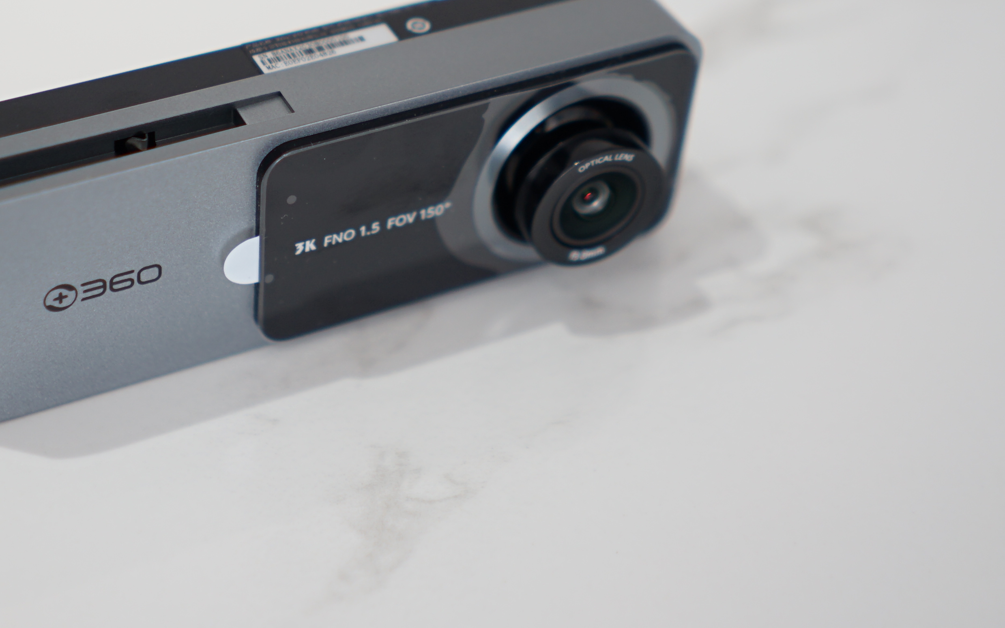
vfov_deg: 19.0
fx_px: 1863
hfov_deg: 29.9
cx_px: 296
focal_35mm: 68
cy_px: 136
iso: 160
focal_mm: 28
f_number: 2
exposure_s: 1/60
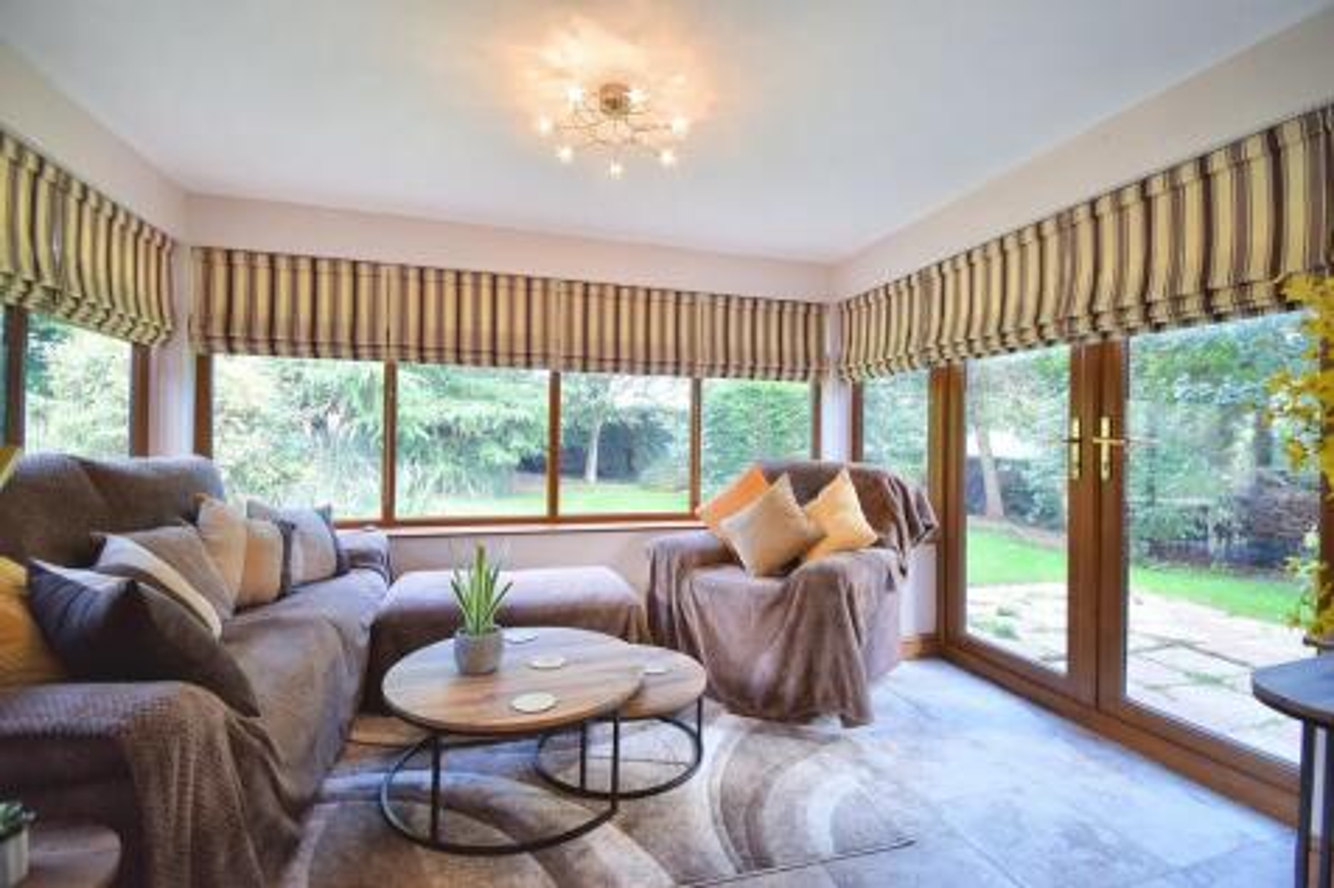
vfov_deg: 77.3
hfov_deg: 100.4
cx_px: 667
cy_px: 444
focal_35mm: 15
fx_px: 556
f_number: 4.5
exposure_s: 1/15
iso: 180
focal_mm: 10
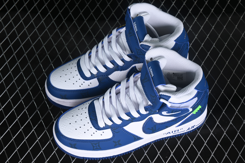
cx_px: 122
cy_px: 82
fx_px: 510
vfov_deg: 18.2
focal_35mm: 75
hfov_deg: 27.0
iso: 160
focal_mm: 50
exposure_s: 1/60
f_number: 7.1
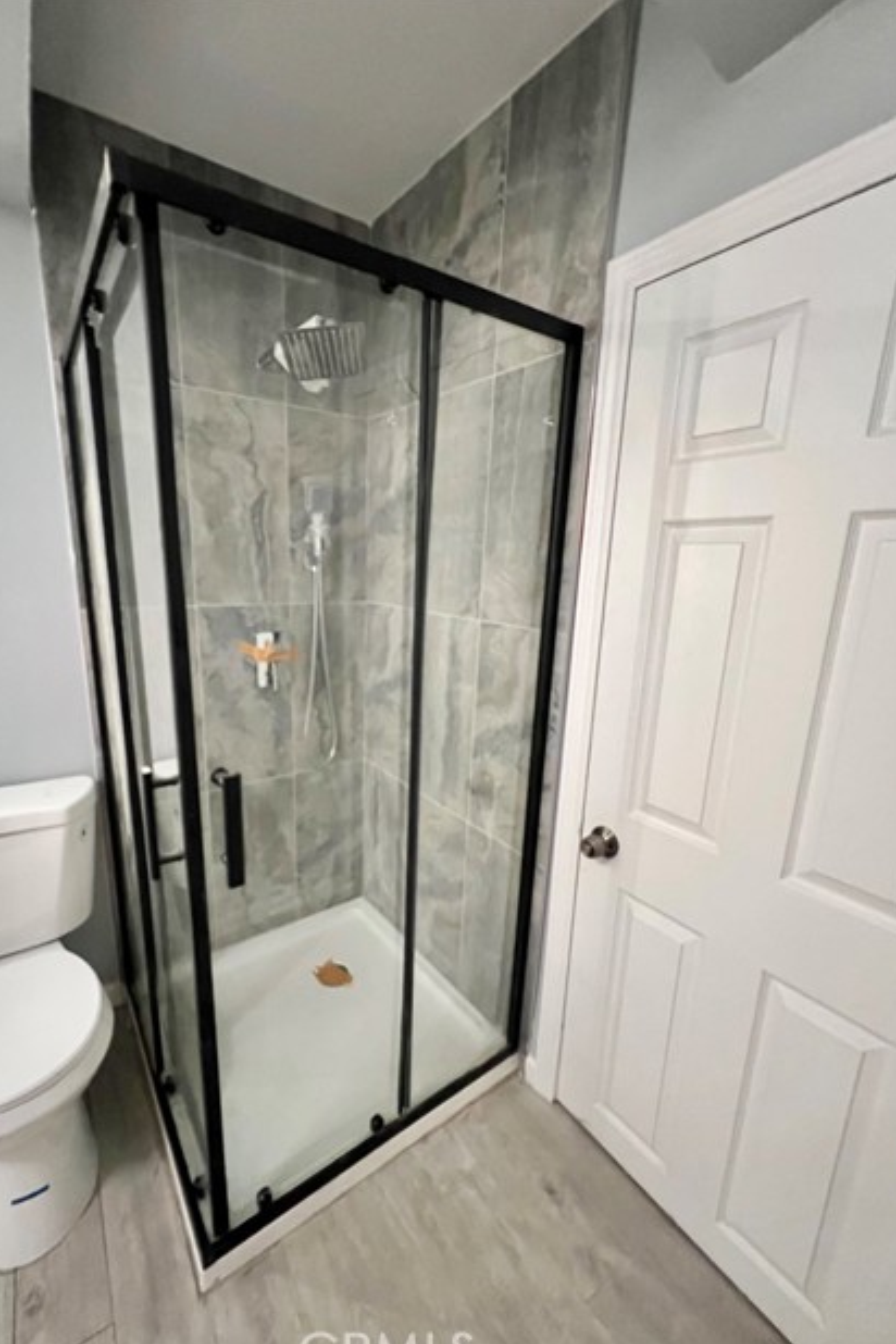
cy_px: 687
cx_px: 402
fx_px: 523
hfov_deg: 81.0
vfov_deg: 104.2
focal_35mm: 14
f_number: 1.8
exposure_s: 1/43
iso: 1000
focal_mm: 1.57
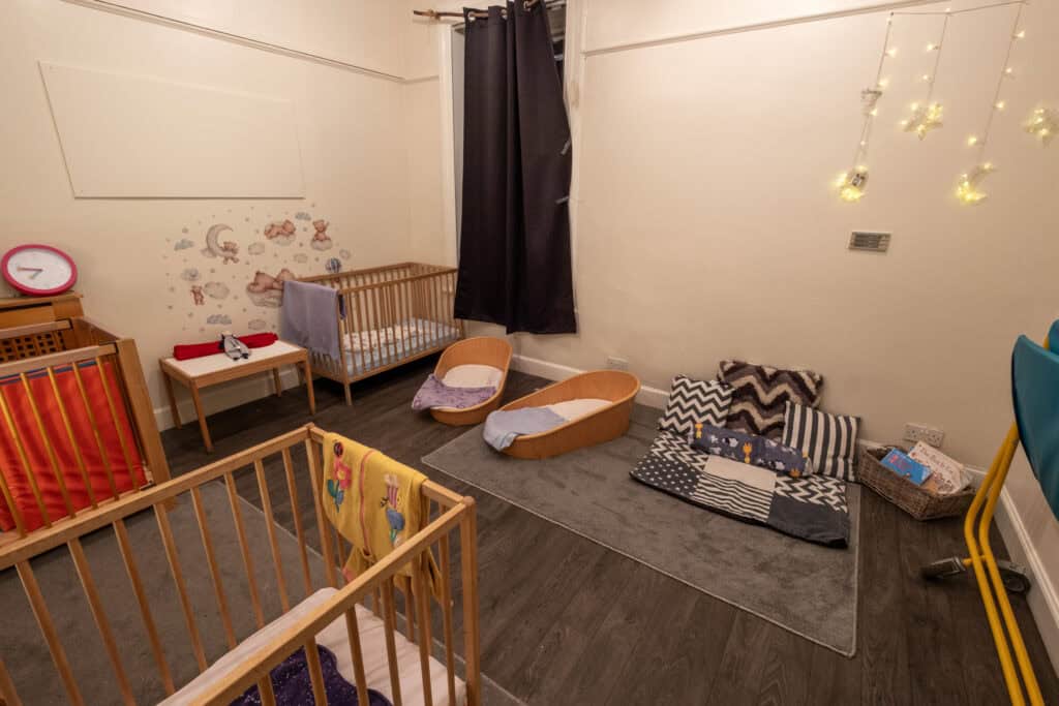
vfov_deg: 77.3
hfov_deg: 100.4
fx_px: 441
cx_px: 530
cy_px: 353
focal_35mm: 15
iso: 400
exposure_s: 1/2.5
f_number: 9
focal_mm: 10
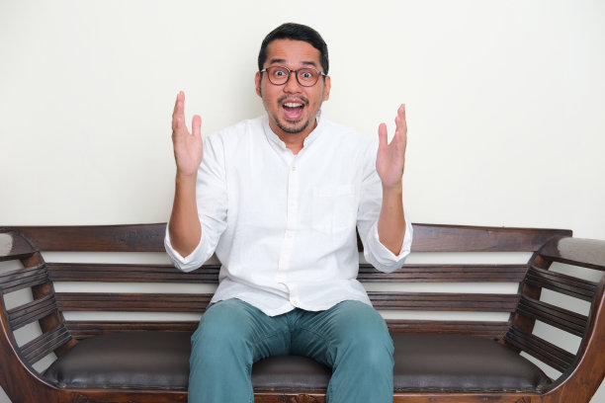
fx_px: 891
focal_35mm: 53
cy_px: 202
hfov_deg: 37.5
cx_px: 302
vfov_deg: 25.5
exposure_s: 1/100
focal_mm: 35
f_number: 4
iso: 160
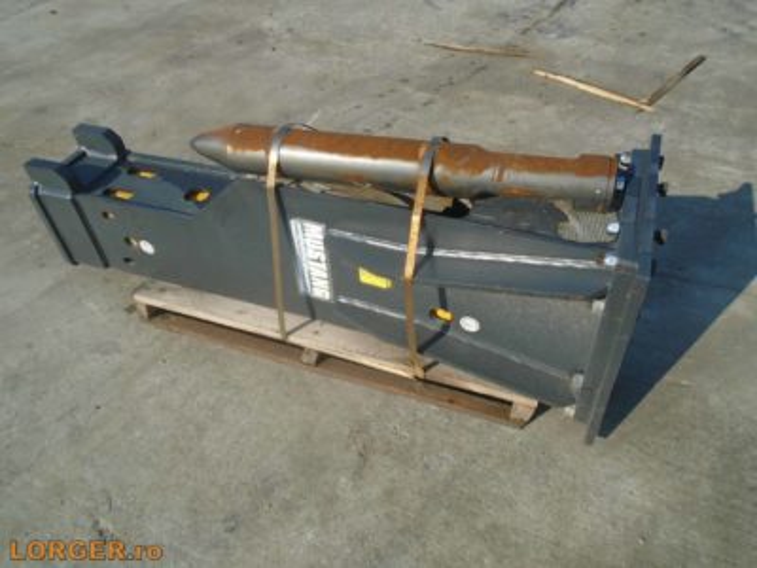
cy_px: 284
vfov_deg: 53.1
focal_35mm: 26
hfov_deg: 67.3
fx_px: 569
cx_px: 378
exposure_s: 1/160
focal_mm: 4.6
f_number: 8
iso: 100
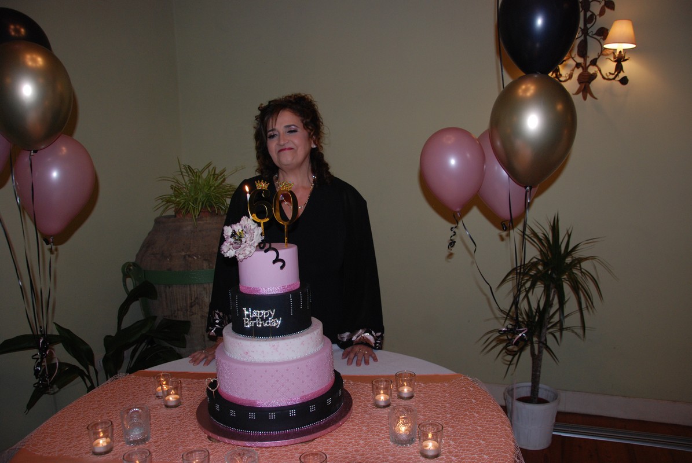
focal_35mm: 27
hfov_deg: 67.3
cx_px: 346
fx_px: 520
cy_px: 232
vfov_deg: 48.1
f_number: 4
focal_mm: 18
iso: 400
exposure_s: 1/60
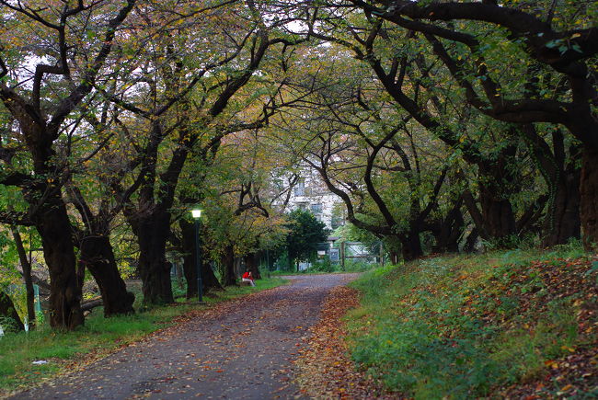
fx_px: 1247
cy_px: 200
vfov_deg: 18.2
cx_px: 299
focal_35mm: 75
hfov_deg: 27.0
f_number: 2.8
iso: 200
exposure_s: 1/30
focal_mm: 50
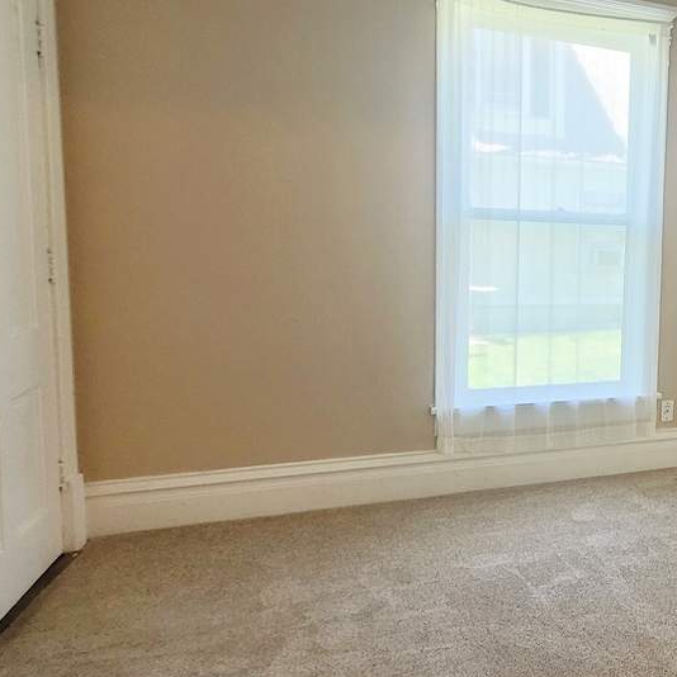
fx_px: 686
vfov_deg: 52.4
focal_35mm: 31
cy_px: 299
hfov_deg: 42.9
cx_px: 718
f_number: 2.2
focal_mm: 1.74
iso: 160
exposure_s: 1/60
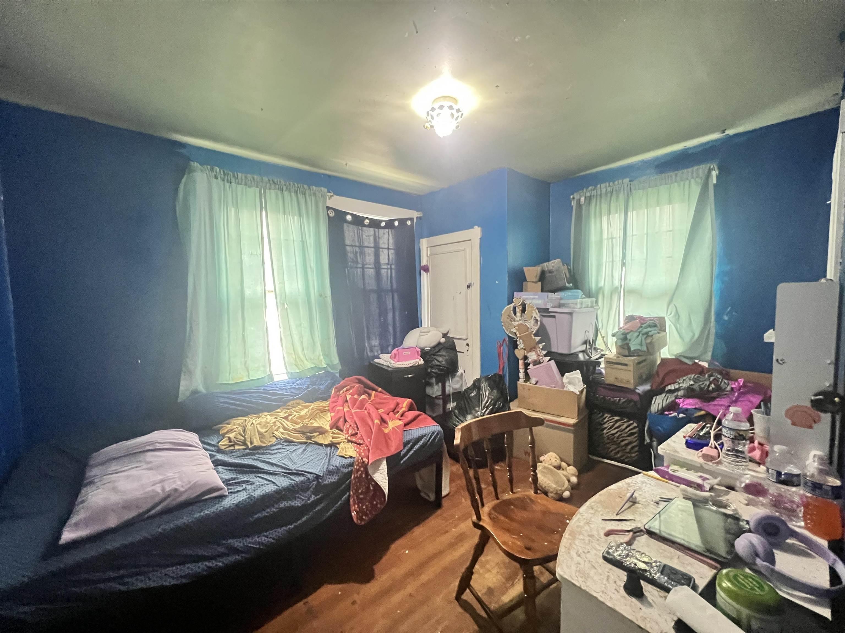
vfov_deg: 89.9
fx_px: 317
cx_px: 422
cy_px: 316
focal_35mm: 13
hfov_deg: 106.2
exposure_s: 1/30
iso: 1250
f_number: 1.8
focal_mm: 1.57
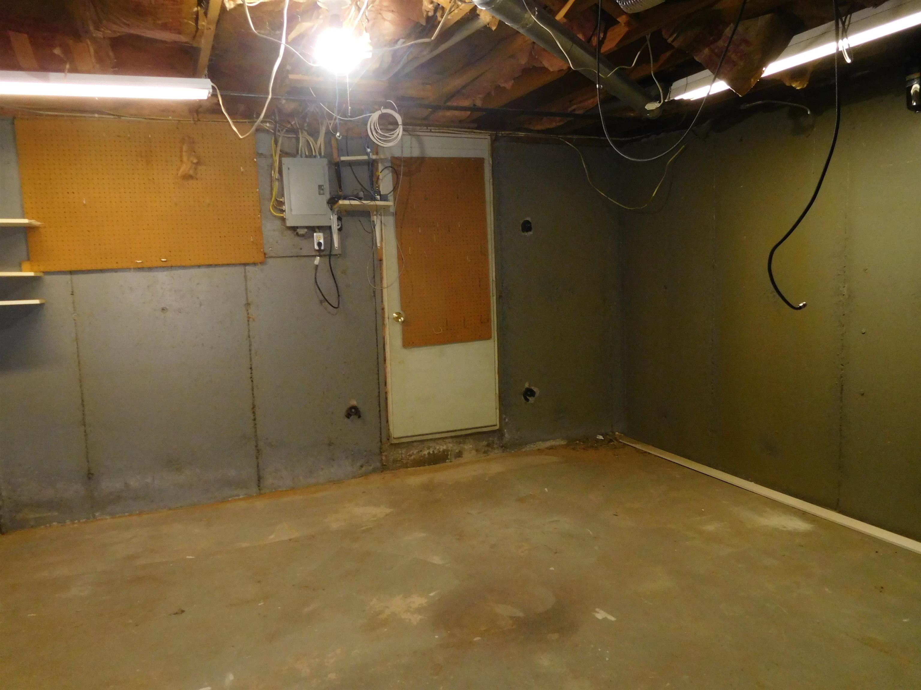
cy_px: 345
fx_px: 665
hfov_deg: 69.4
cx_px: 460
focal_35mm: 25
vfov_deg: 54.9
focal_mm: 4.5
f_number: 3.4
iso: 560
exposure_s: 1/30
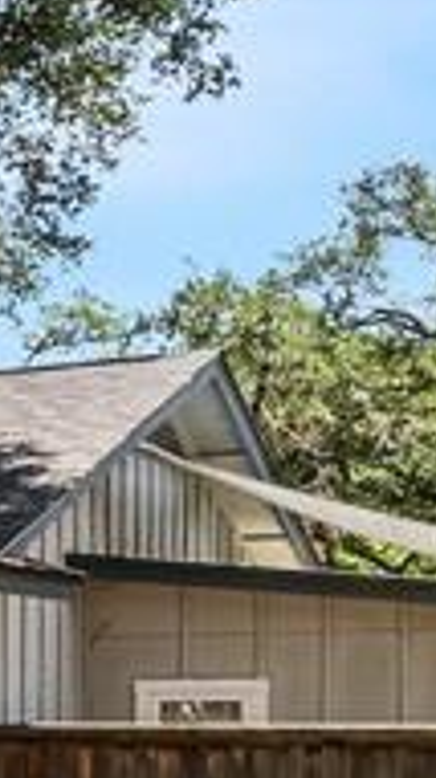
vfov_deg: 20.8
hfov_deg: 8.6
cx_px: -1080
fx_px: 2082
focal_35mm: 101
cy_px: 680
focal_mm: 12
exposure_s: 1/100
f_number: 8
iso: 100
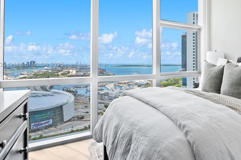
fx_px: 174
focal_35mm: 26
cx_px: 198
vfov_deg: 49.1
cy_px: 65
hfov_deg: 62.7
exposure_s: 1/30
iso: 200
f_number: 8
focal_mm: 14
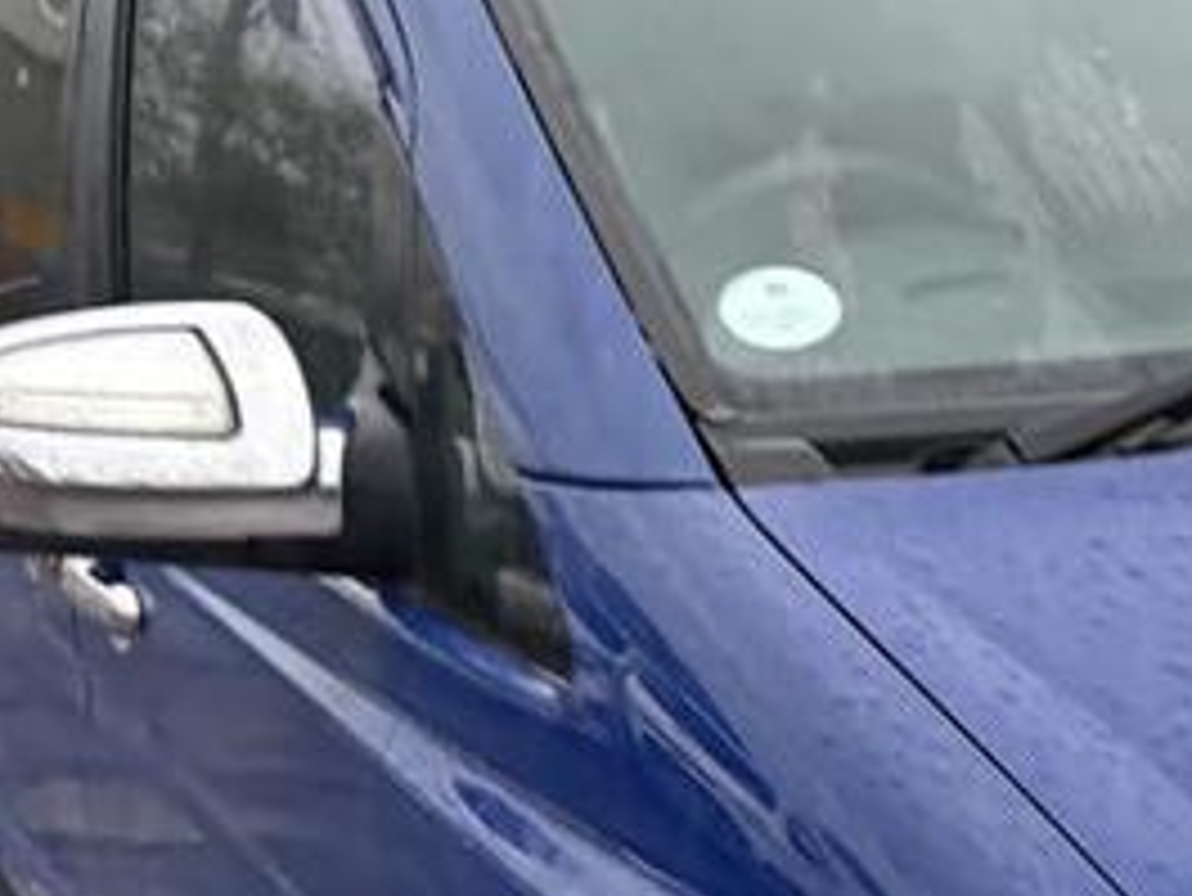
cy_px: 896
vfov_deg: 16.4
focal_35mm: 88
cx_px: 1507
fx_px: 3032
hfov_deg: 20.5
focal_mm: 5.96
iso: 250
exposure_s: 1/60
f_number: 1.6
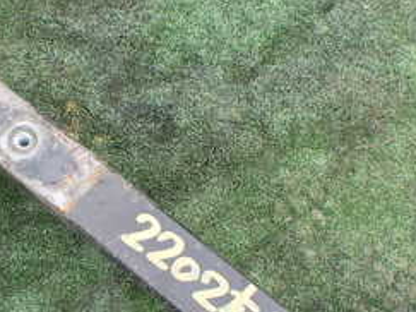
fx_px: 889
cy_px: 231
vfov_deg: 19.7
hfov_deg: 26.1
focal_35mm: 74
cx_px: 115
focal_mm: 5.4
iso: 100
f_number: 3.2
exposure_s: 1/160
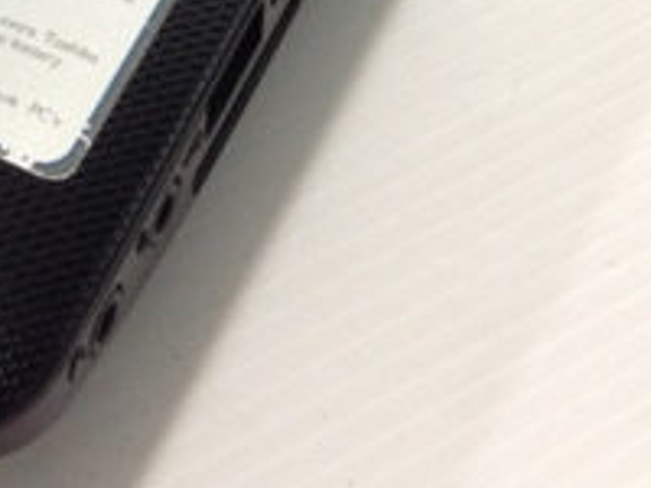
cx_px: -173
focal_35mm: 132
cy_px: -452
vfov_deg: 10.4
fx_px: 2482
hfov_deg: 14.4
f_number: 2.4
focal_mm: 4.12
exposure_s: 1/20
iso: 80
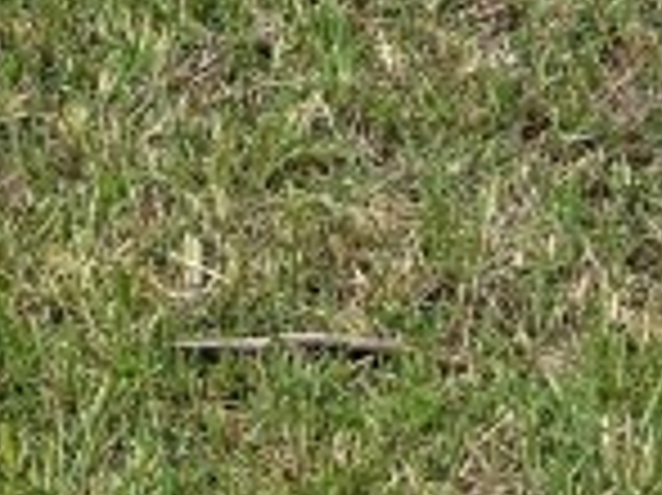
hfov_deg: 10.5
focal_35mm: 181
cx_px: -387
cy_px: -688
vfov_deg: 7.6
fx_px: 3459
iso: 50
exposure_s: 1/2857
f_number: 1.6
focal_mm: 5.96
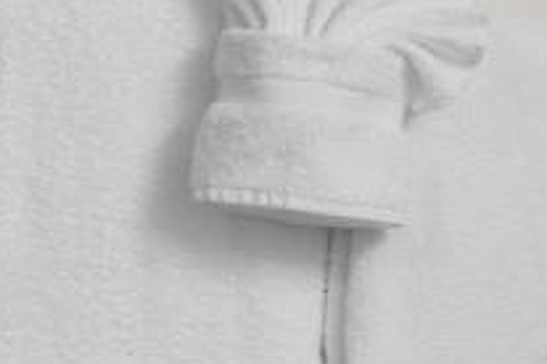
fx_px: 2264
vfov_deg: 9.2
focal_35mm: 149
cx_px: 1897
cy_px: 240
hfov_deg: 9.2
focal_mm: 13
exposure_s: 1/2
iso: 100
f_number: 4.8
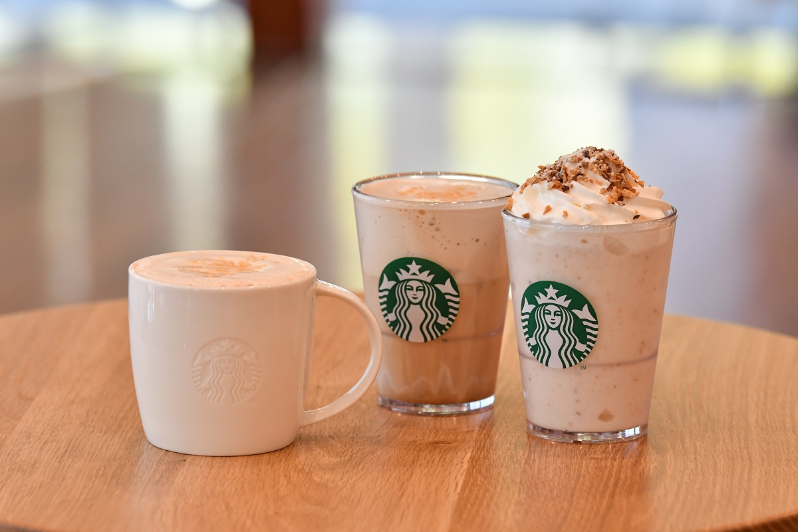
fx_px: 4322
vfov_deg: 7.0
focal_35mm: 195
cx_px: 399
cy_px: 266
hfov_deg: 10.5
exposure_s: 1/200
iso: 1000
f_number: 4
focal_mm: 130
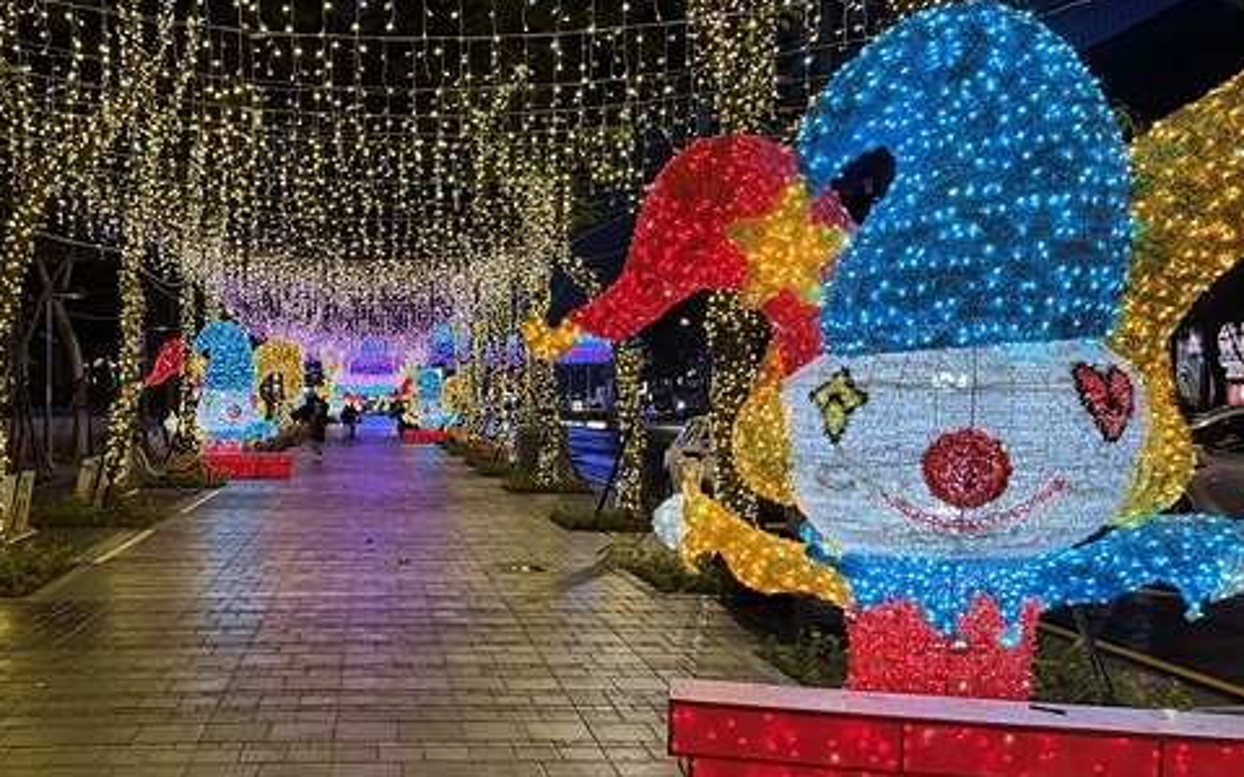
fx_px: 1152
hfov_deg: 55.9
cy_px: 489
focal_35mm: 34
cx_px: 447
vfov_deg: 37.0
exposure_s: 1/60
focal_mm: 6.76
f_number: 1.78
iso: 250
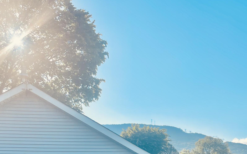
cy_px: 165
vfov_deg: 24.3
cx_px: 113
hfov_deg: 40.3
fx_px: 337
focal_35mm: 50
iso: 32
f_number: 1.6
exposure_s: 1/3663
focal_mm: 5.1
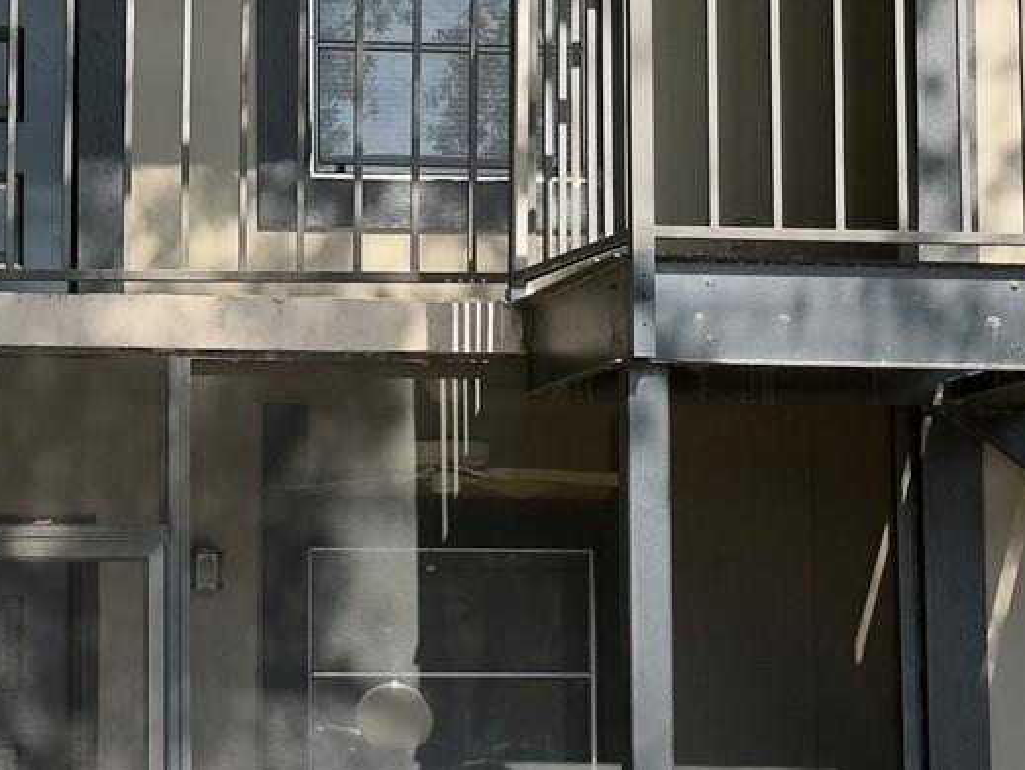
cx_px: 143
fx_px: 4355
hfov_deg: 13.3
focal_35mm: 147
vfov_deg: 10.1
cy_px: 200
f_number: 1.78
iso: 100
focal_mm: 6.76
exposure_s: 1/1133
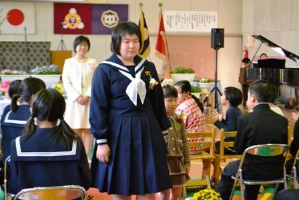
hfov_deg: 24.6
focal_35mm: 82
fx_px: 685
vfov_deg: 16.6
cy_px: 100
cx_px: 150
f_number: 5.6
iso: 2200
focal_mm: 55
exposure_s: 1/60
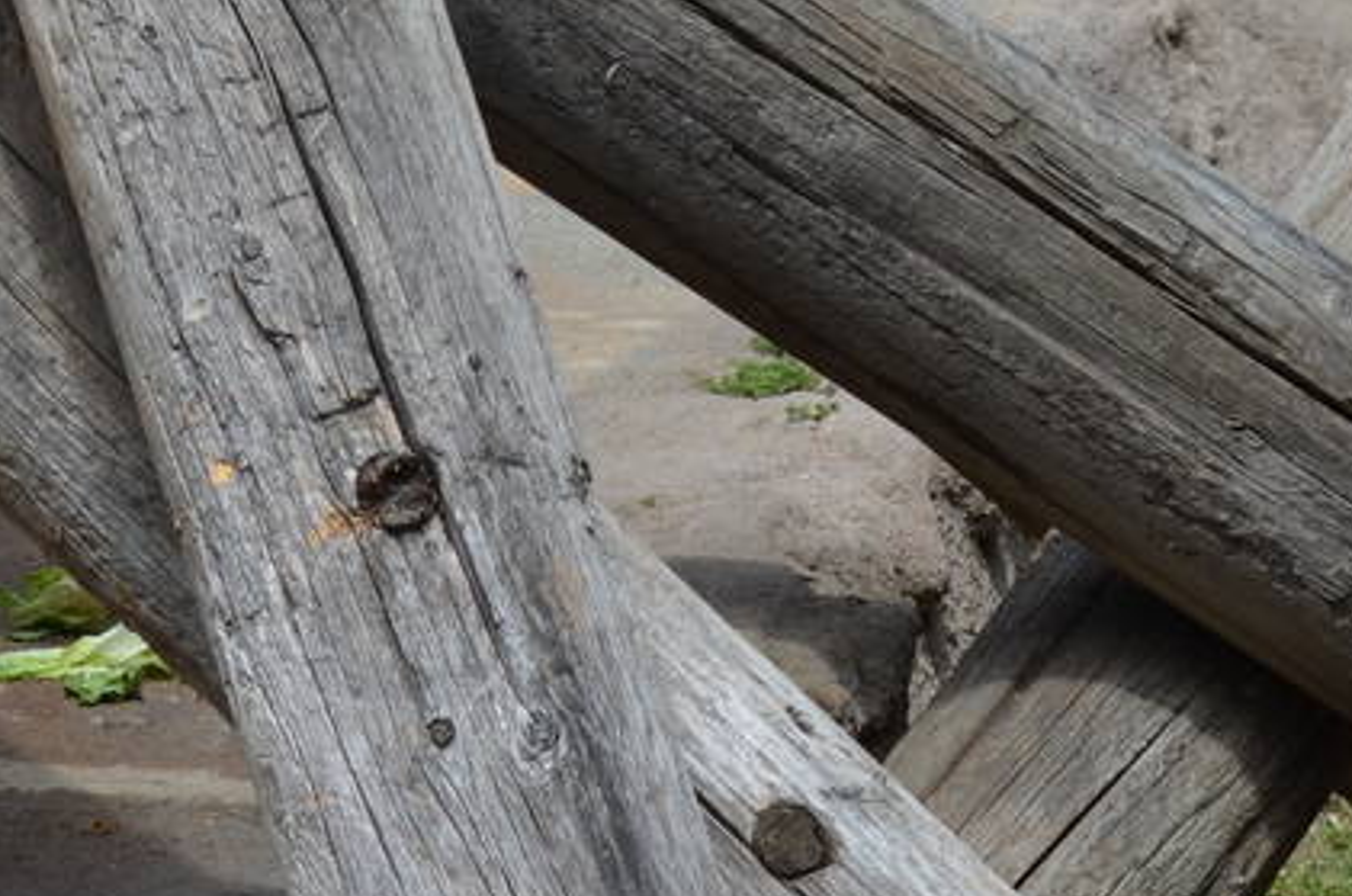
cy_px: -183
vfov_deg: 3.4
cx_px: 1426
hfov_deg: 5.2
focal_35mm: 399
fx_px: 14956
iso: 200
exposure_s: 1/500
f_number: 5.6
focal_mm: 70
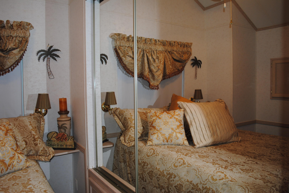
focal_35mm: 27
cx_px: 144
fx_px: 217
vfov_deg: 48.0
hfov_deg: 67.3
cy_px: 96
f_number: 3.5
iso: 200
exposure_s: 1/60
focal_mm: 18
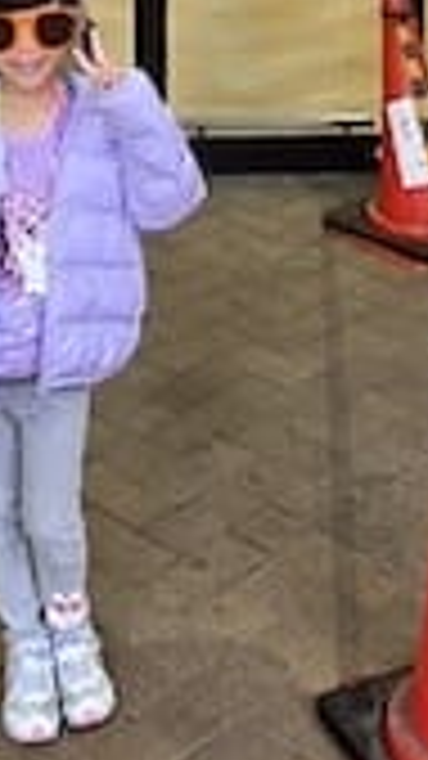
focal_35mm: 67
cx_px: 212
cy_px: -432
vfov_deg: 23.7
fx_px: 1352
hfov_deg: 18.0
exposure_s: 1/60.2
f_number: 2.2
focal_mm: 2.2
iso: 64
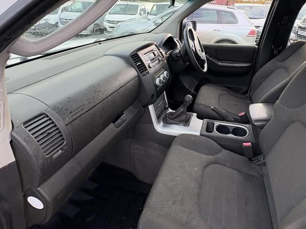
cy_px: 76
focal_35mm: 20
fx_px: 177
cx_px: 190
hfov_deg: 80.3
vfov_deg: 64.2
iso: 100
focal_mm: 2.22
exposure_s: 1/128
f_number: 2.2
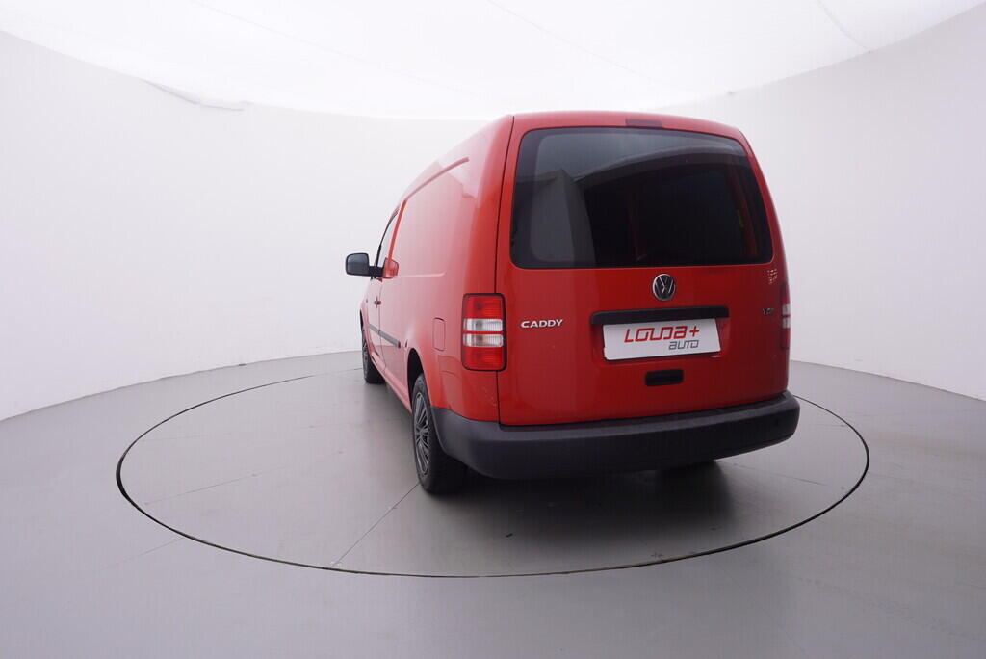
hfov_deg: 77.3
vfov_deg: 56.2
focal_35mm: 22
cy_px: 330
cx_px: 493
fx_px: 617
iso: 200
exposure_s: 1/80
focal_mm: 15
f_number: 5
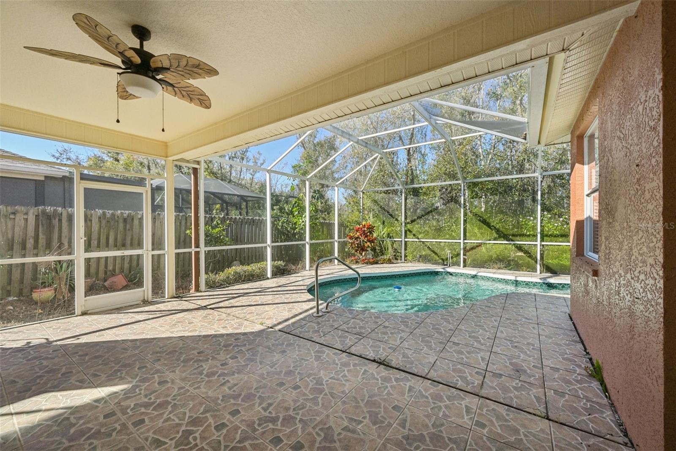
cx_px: 338
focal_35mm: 14
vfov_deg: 81.2
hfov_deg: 104.3
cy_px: 226
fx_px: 263
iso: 400
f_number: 8
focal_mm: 14
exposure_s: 1/320
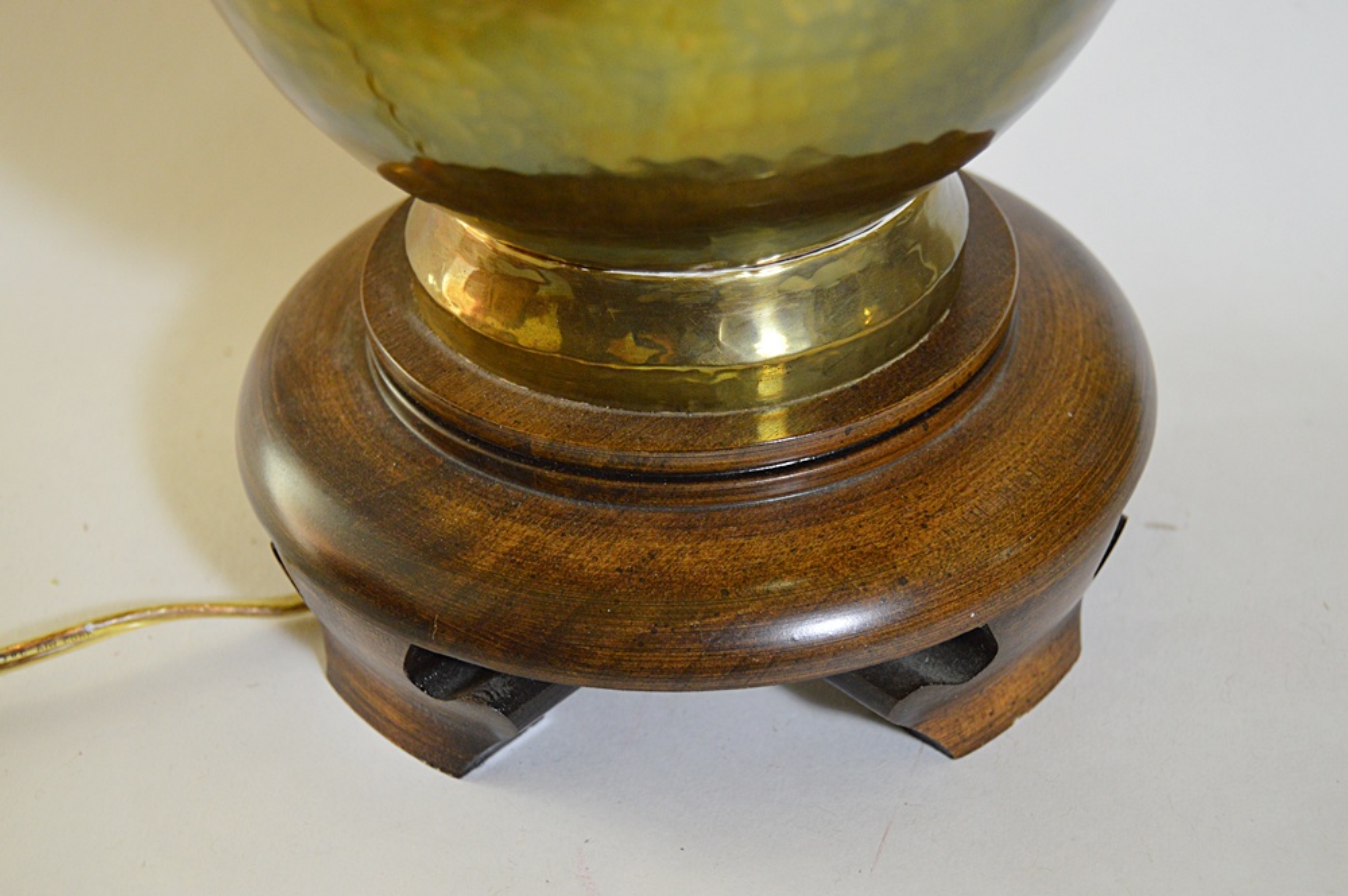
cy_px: 448
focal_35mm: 57
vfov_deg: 23.7
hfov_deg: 35.1
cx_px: 674
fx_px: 2133
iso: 800
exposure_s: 1/60
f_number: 4.8
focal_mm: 38
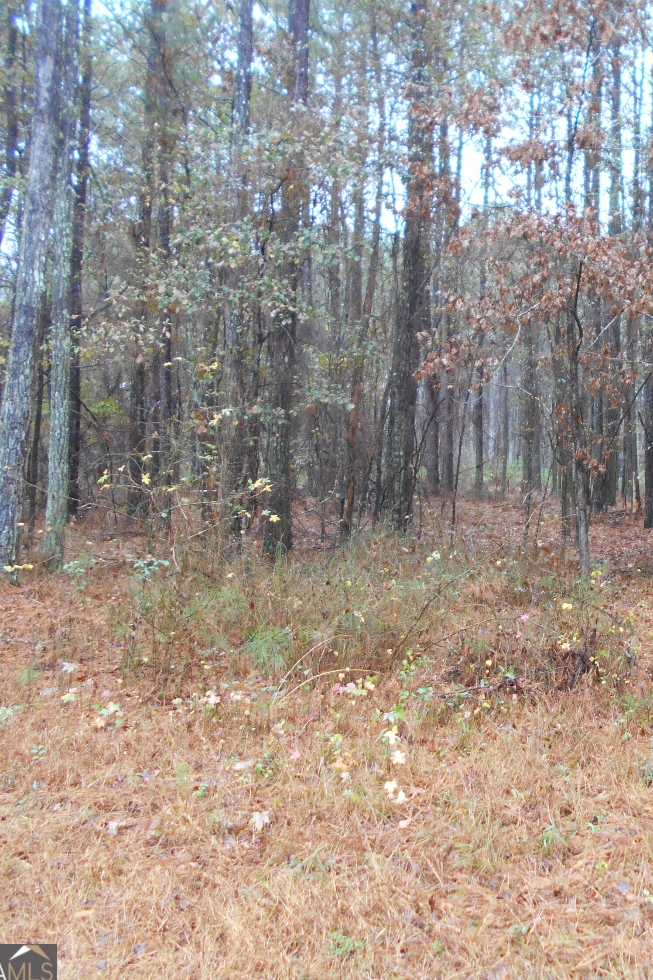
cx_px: 576
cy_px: 491
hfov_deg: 34.2
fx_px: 1006
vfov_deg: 51.9
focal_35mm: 37
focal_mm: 4.6
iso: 220
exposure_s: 1/30
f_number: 3.2
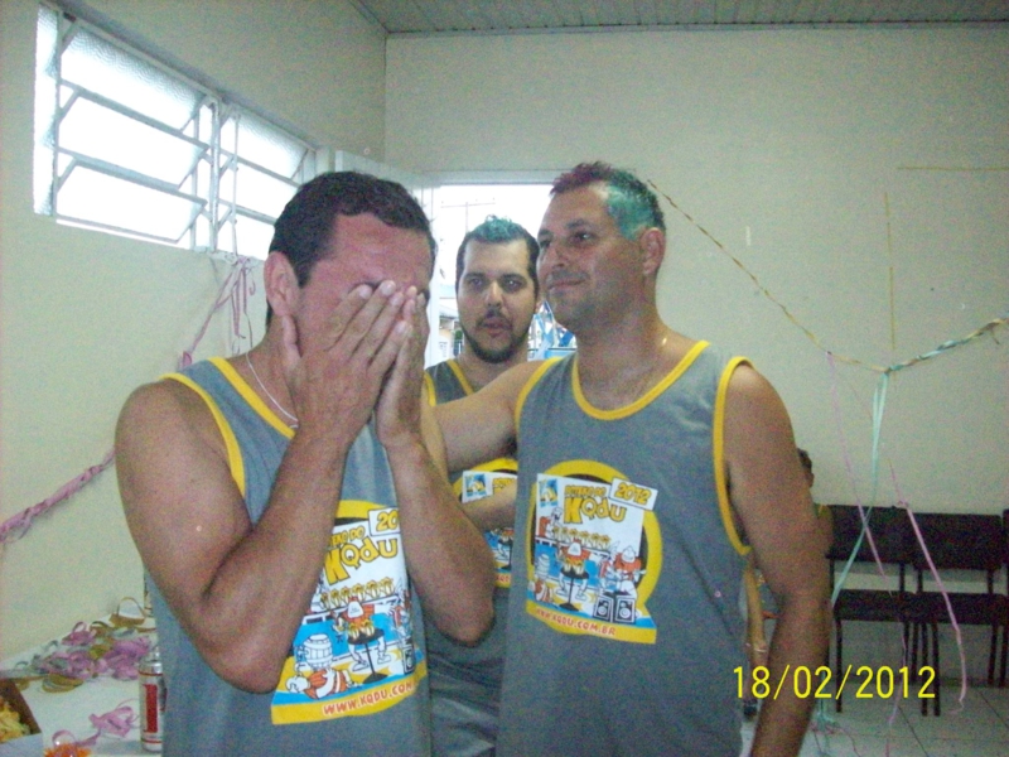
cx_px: 504
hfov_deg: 51.4
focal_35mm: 36
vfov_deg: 39.7
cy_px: 378
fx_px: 1049
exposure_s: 1/128
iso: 800
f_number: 2.7
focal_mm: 6
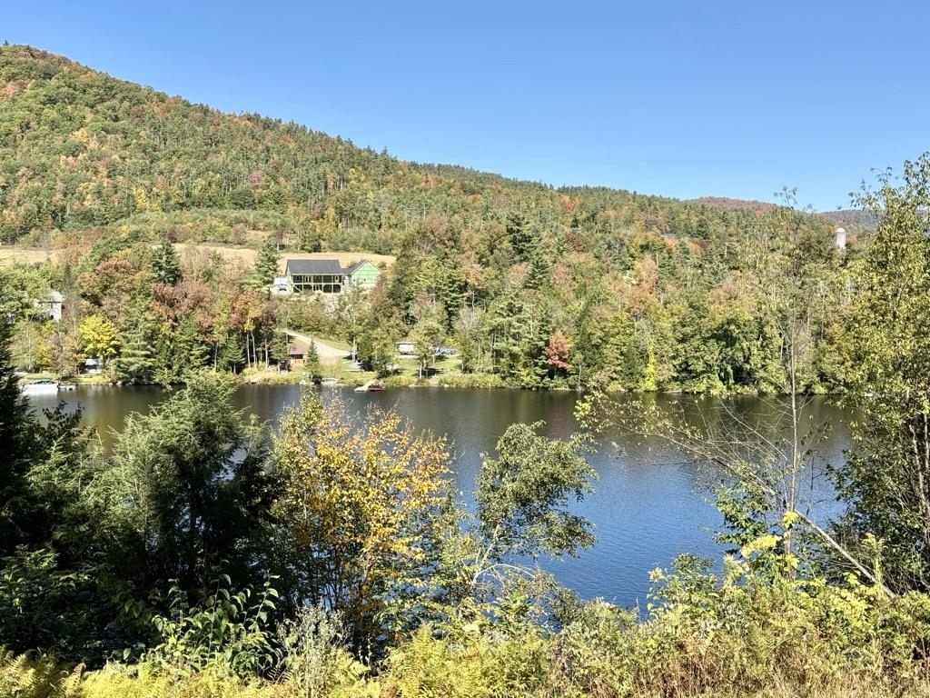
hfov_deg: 39.7
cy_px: 349
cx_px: 465
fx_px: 1290
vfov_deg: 30.3
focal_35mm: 48
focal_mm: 6.76
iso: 64
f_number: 1.78
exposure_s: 1/3257
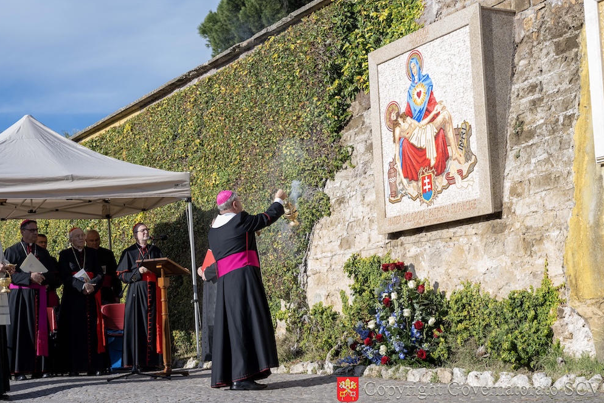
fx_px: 554
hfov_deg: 57.2
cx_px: 307
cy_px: 206
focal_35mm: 33
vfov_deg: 40.0
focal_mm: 32
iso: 3200
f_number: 5
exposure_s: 1/160
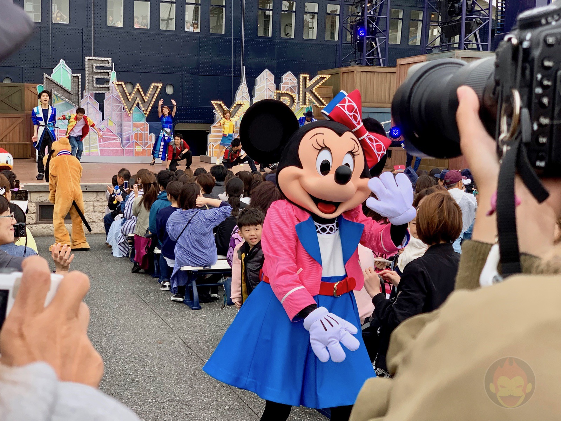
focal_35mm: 52
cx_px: 280
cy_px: 210
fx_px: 843
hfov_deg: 36.8
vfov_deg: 28.0
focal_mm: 6
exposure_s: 1/246
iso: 16
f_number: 2.4
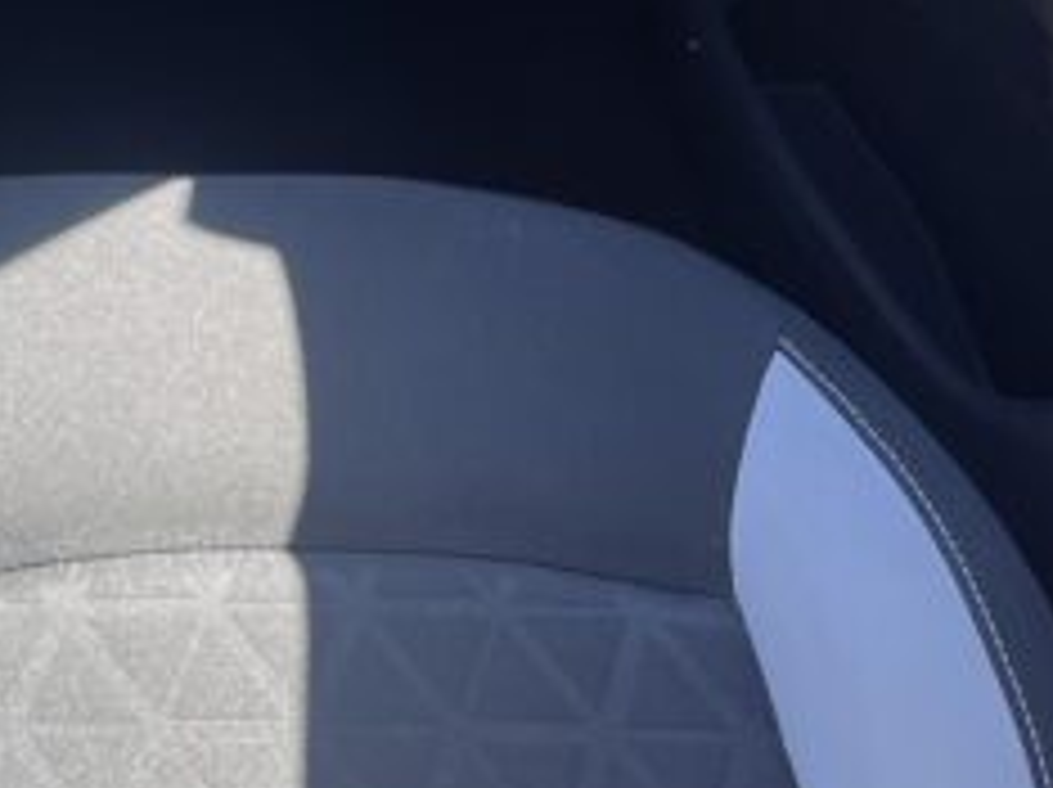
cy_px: -171
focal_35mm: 89
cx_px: -662
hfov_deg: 18.6
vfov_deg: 15.9
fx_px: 2705
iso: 40
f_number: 1.6
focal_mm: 5.1
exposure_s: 1/122
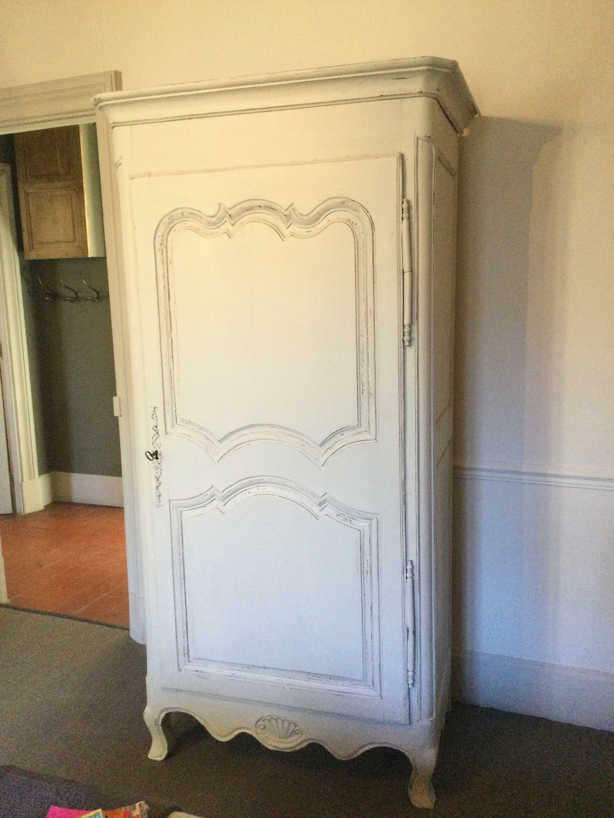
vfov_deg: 58.4
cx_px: 307
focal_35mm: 31
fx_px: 733
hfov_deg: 45.4
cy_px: 409
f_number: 2.4
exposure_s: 1/33
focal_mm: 3.3
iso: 250
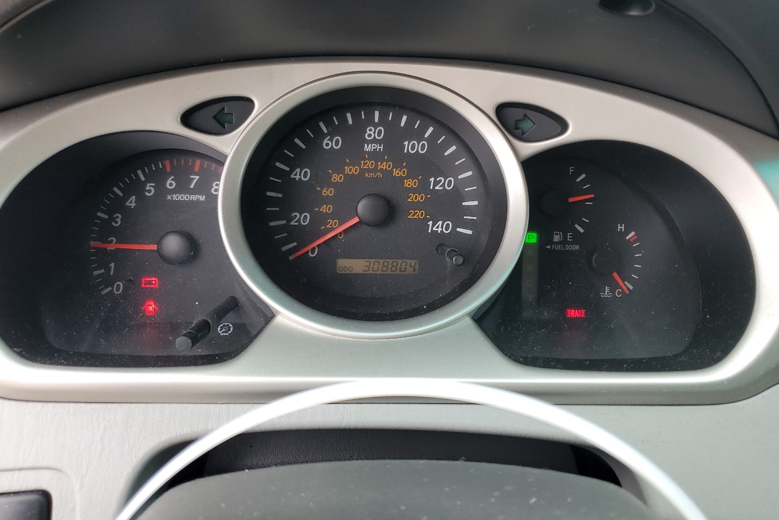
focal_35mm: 28
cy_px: 239
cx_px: 381
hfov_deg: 65.5
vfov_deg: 46.4
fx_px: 606
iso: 50
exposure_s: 1/135
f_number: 1.5
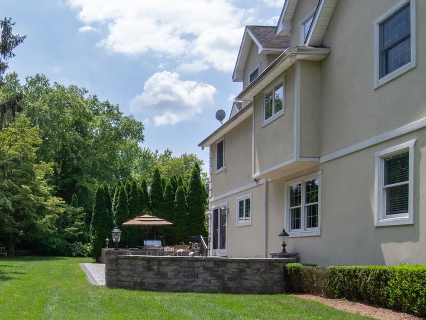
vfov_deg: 42.7
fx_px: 406
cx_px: 73
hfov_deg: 51.2
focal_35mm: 33
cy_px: 197
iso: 500
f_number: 14
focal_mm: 11
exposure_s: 1/320
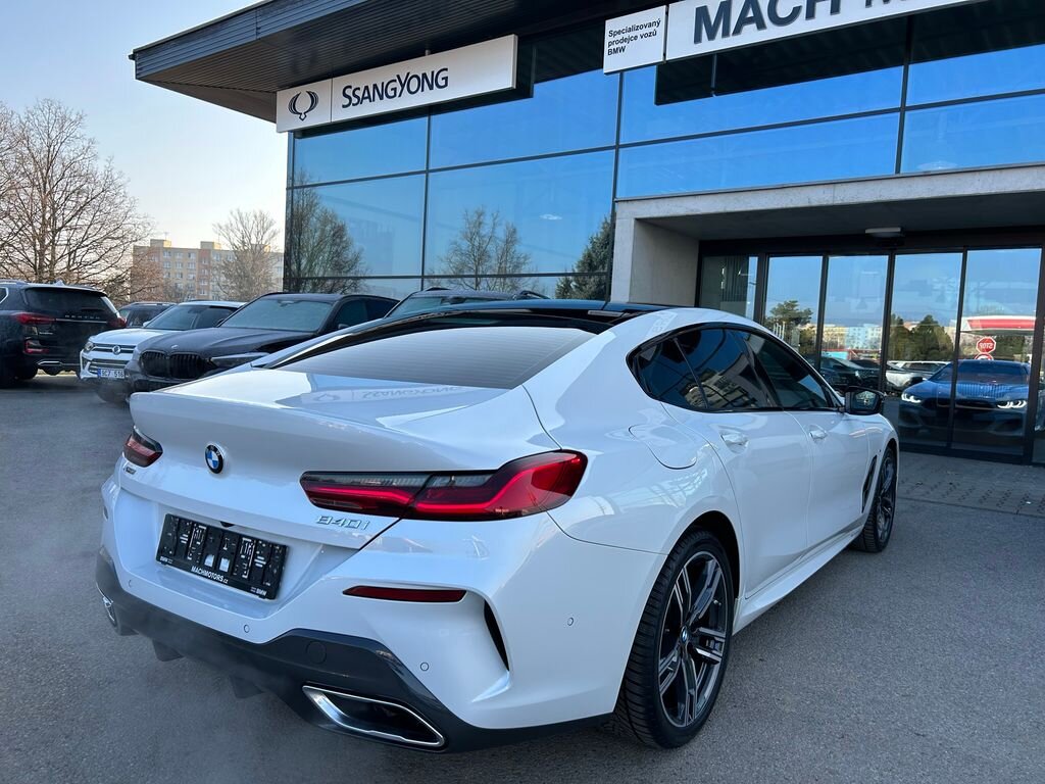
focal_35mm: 26
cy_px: 392
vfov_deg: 53.1
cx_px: 522
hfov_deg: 67.3
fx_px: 785
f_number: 1.5
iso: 50
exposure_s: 1/949
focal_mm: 5.7
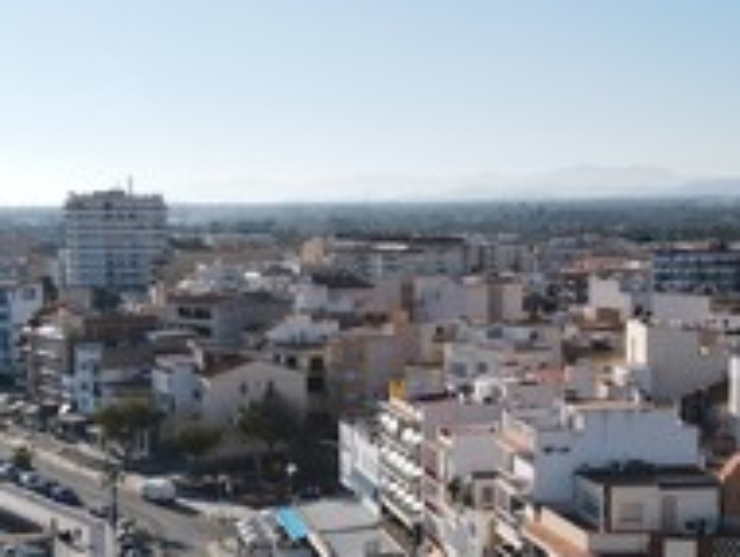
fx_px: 1241
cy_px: 399
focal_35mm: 58
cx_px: 615
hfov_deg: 32.1
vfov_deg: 25.1
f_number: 2.8
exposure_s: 1/725
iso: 100
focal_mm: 4.5
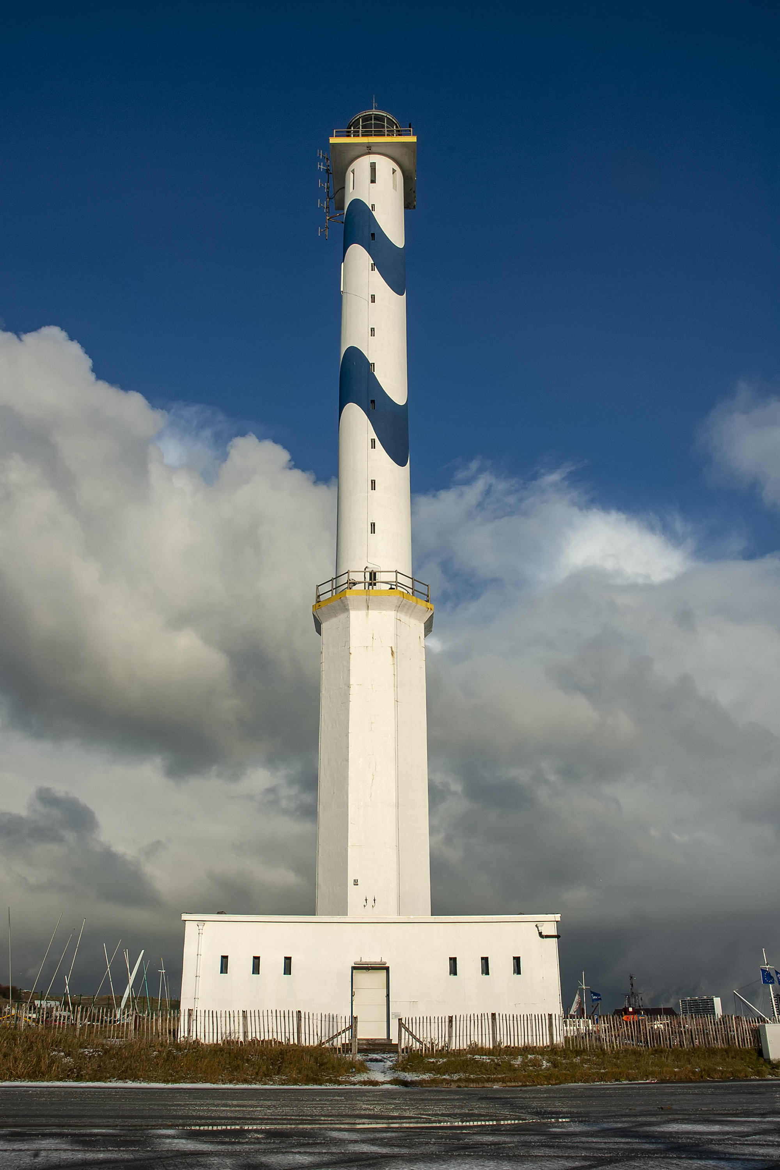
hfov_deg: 47.9
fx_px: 877
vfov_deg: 67.4
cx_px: 390
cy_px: 585
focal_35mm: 27
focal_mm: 18
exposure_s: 1/200
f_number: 14
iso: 200
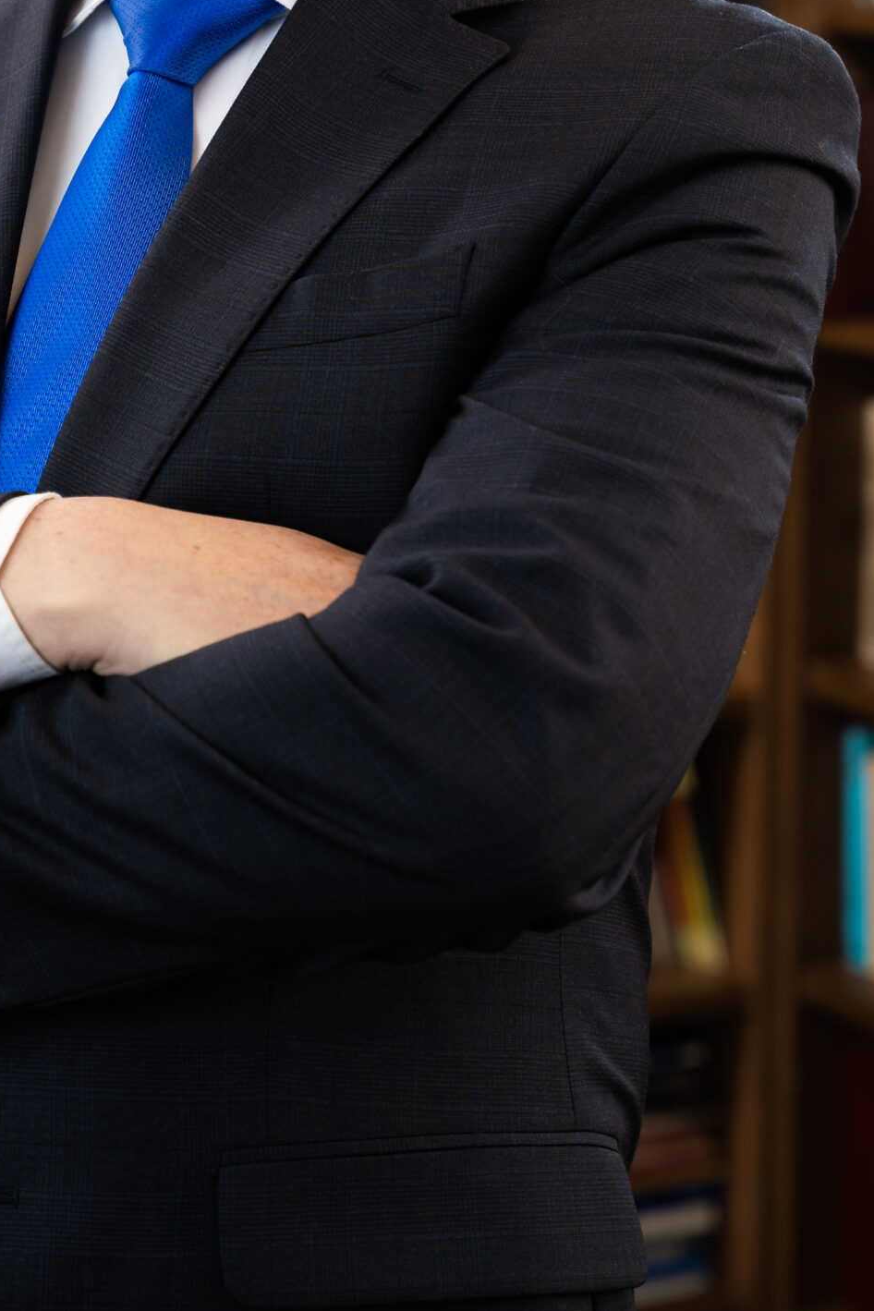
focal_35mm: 102
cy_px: 245
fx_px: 3697
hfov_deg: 13.4
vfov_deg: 19.9
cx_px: 98
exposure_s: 1/160
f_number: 4
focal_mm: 56.3
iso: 160
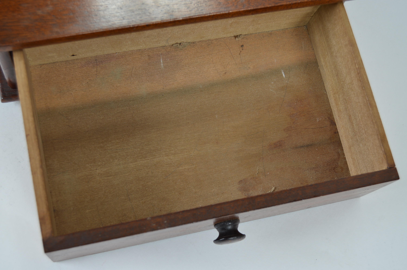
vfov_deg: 25.7
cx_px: 204
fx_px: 593
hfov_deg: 37.9
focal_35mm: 52
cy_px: 135
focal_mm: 35
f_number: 5.6
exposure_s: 1/80
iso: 100
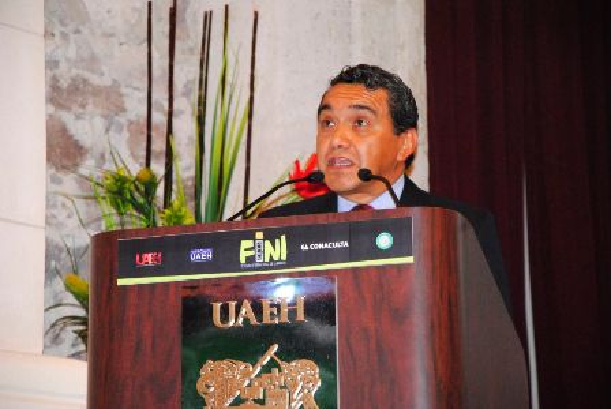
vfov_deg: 8.7
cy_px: 204
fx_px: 2677
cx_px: 306
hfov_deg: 13.0
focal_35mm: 158
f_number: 5.6
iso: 1600
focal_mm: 105
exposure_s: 1/40
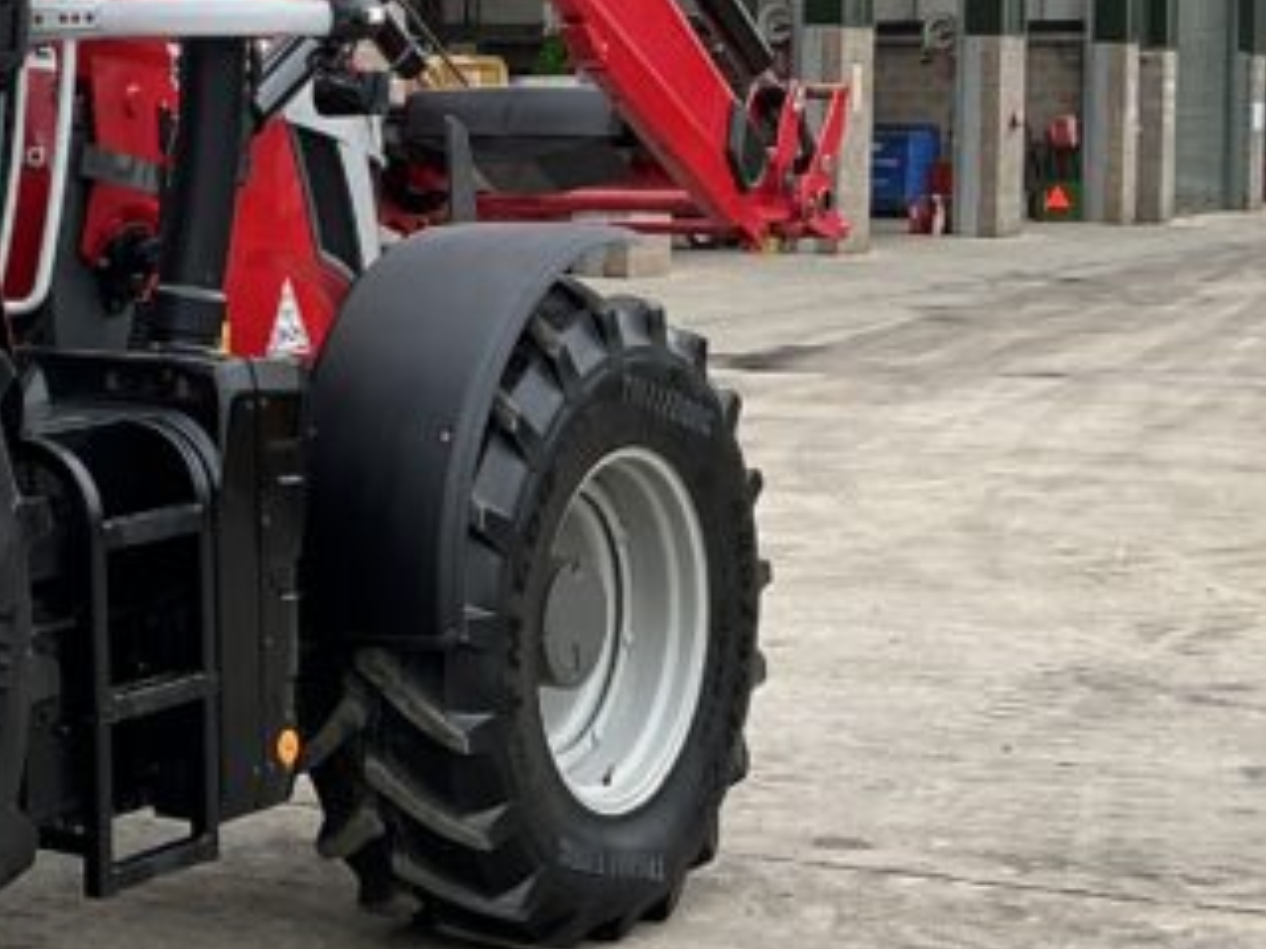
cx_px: -159
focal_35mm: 90
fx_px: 3290
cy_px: 218
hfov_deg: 20.7
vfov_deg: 16.3
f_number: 1.8
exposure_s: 1/150
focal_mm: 3
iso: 20
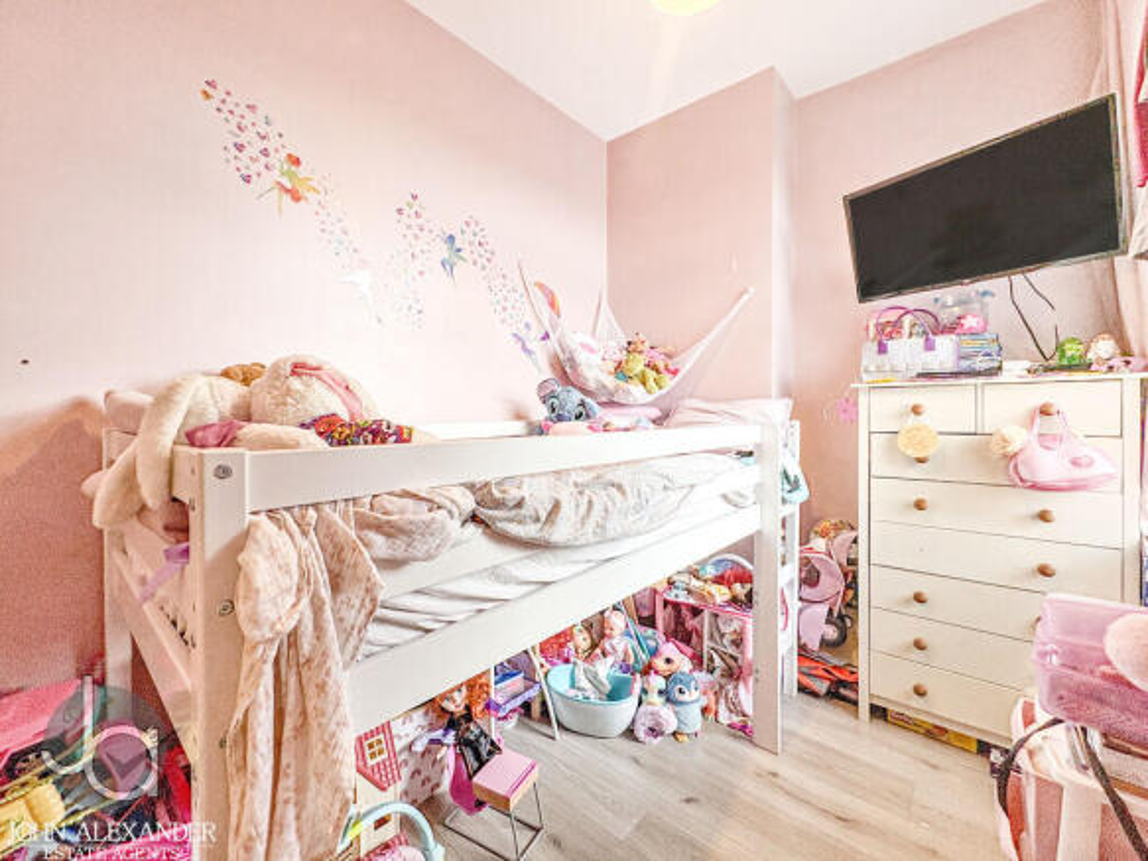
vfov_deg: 85.7
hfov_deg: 102.1
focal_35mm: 14
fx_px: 464
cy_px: 430
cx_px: 574
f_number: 2.2
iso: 100
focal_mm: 2.22
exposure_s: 1/100
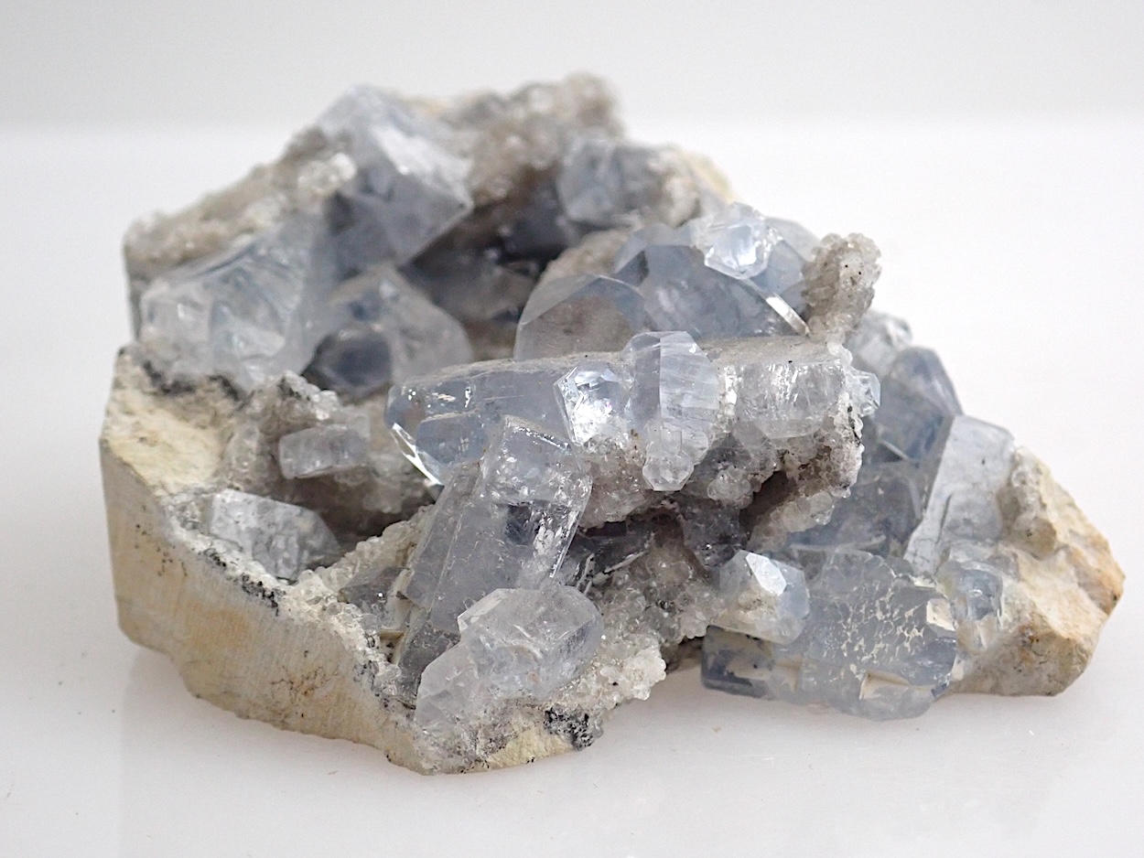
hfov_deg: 19.6
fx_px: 3305
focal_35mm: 100
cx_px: 572
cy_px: 429
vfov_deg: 14.8
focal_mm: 18
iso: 640
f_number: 4.9
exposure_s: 1/100
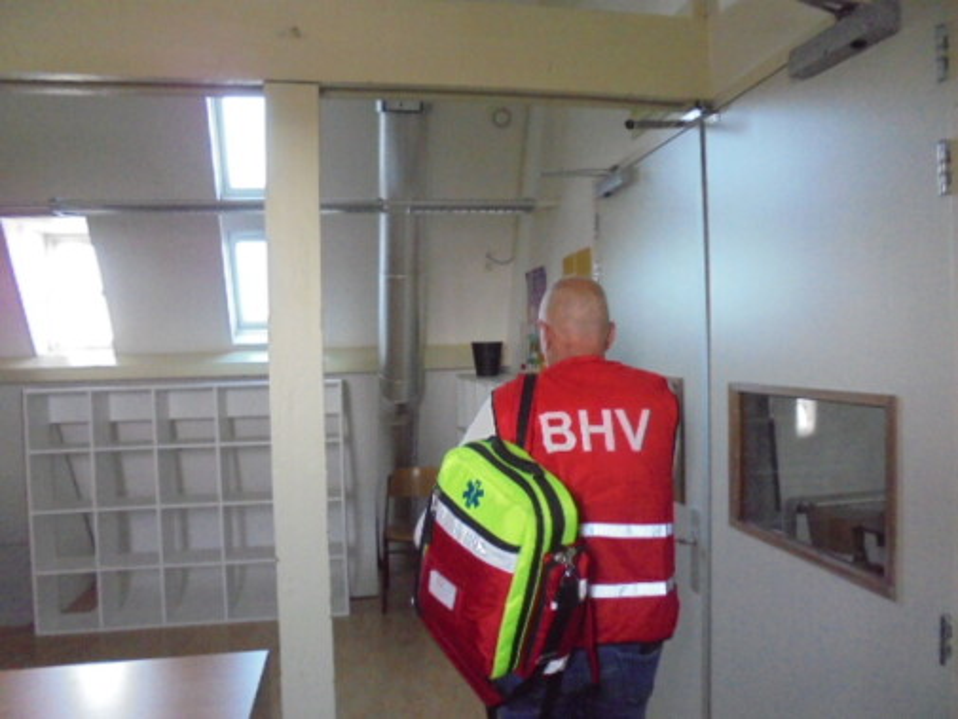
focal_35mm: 26
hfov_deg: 67.3
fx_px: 720
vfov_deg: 53.1
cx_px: 479
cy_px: 360
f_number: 3.5
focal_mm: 4.6
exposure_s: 1/60
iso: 800
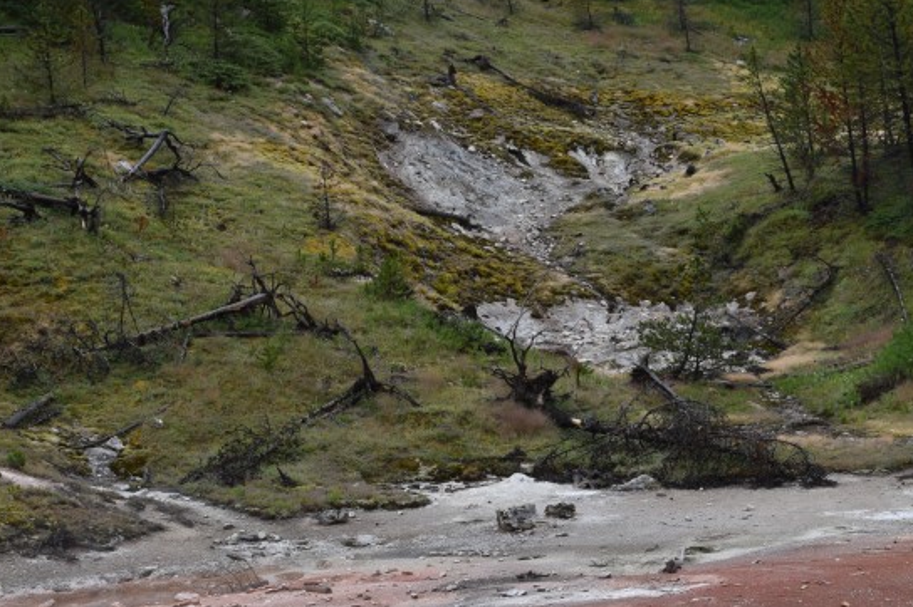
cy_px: 275
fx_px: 1646
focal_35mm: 65
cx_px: 544
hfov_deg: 30.9
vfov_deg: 20.9
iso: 200
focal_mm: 23
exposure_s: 1/320
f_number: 9
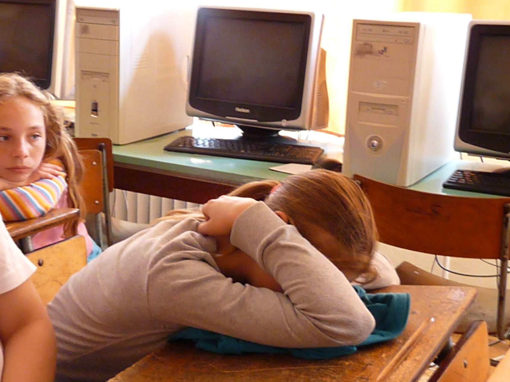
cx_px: 217
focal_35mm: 63
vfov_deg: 23.3
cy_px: 206
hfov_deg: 30.7
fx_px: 928
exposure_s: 1/30
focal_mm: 9.2
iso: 1250
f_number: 3.2
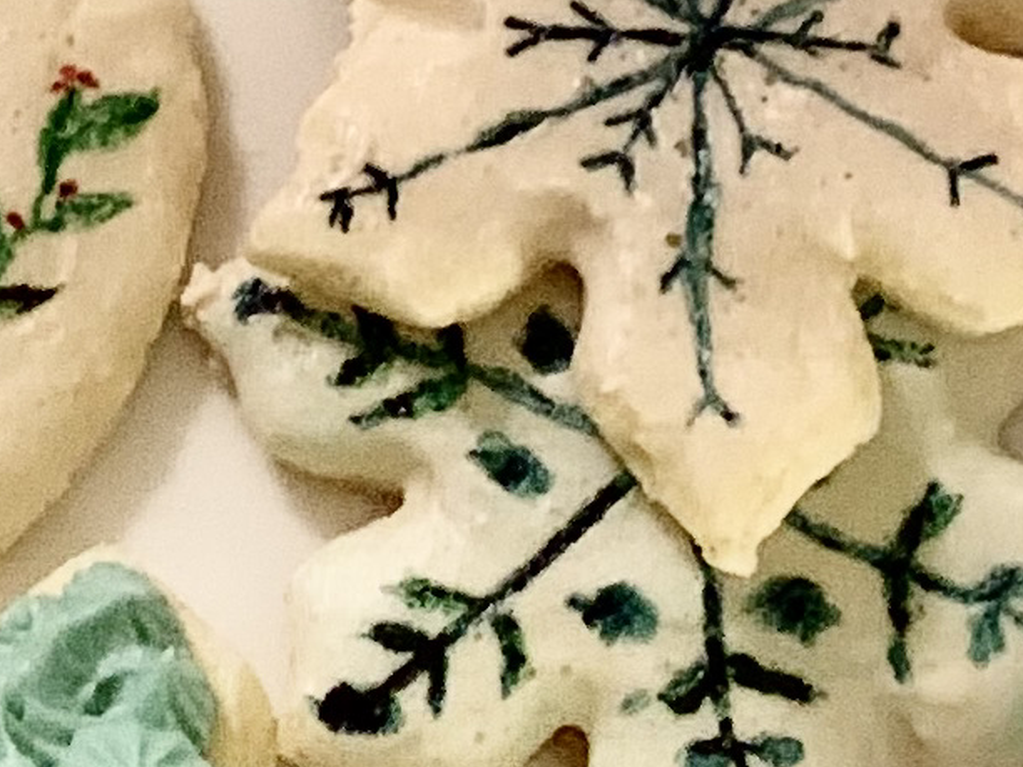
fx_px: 1980
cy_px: 110
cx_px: -165
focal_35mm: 67
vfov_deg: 21.5
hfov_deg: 26.2
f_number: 1.8
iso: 400
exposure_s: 1/30
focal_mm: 4.25
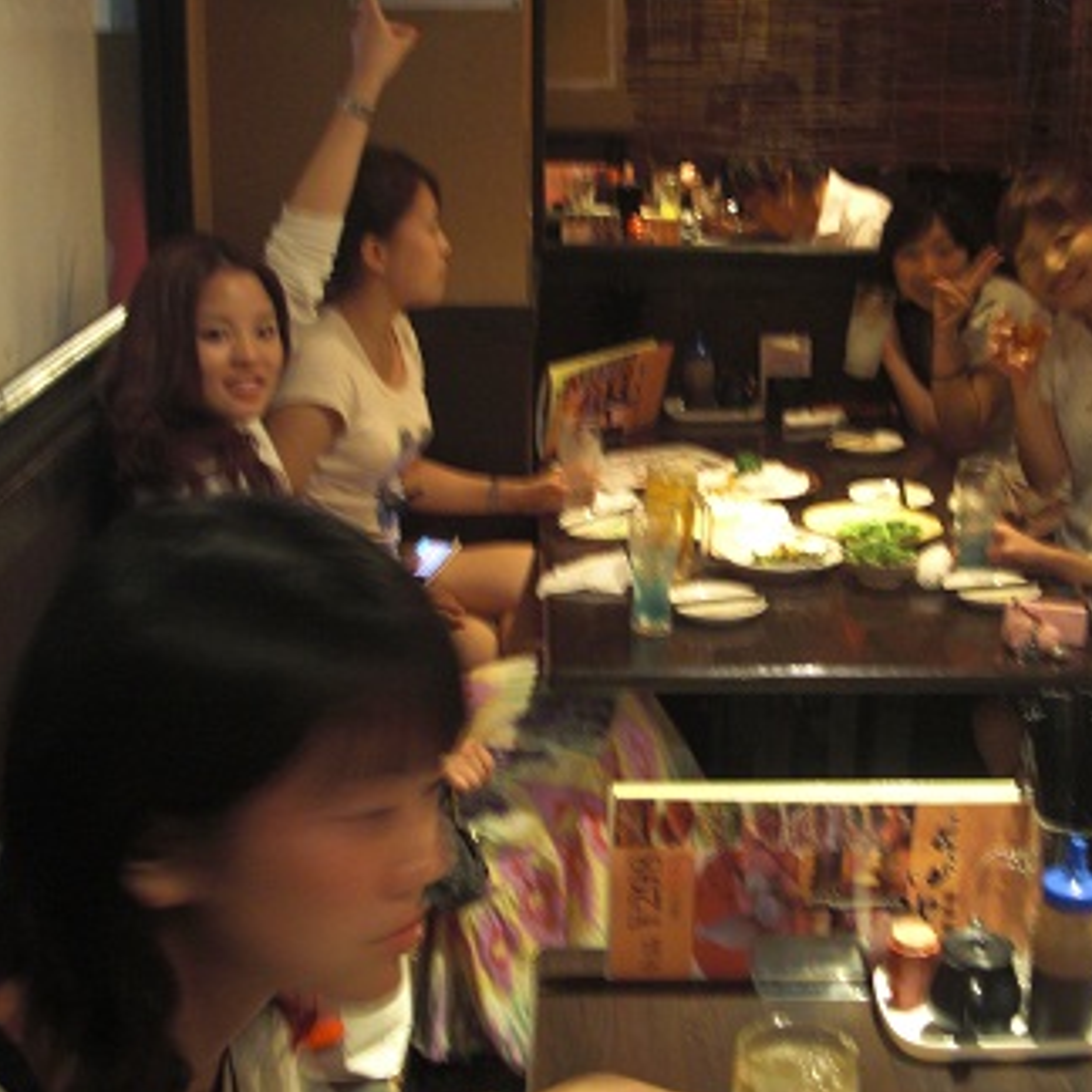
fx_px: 1963
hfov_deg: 30.9
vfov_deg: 31.1
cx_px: 718
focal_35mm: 55
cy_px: 551
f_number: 3.3
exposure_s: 1/2
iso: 200
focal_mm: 8.2
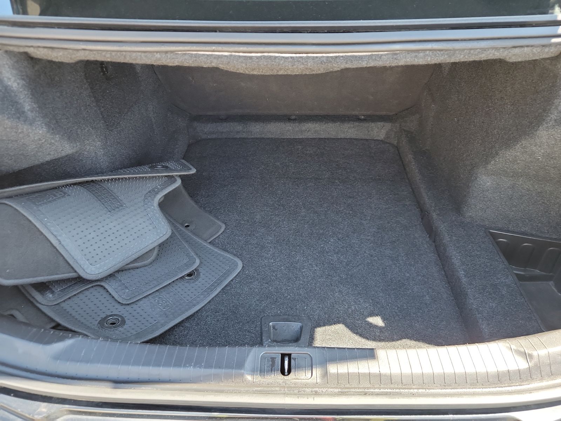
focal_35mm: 24
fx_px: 389
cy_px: 210
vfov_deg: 56.8
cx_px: 280
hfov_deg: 71.6
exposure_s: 1/59
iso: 159
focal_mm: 6.7
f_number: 1.8
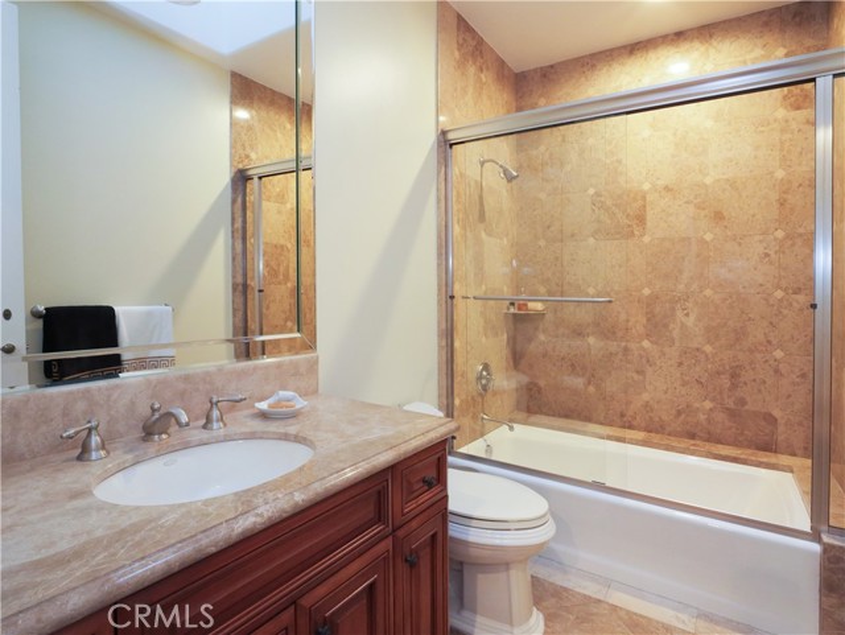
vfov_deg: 71.7
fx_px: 440
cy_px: 318
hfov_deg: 87.7
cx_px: 422
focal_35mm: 18
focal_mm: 9
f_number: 8
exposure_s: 1/30
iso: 3200
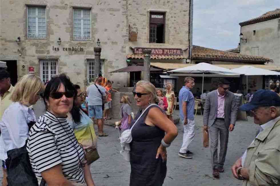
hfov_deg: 67.5
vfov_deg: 47.7
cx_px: 140
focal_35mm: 27
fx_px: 210
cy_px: 93
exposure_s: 1/3200
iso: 3200
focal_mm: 18
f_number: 11
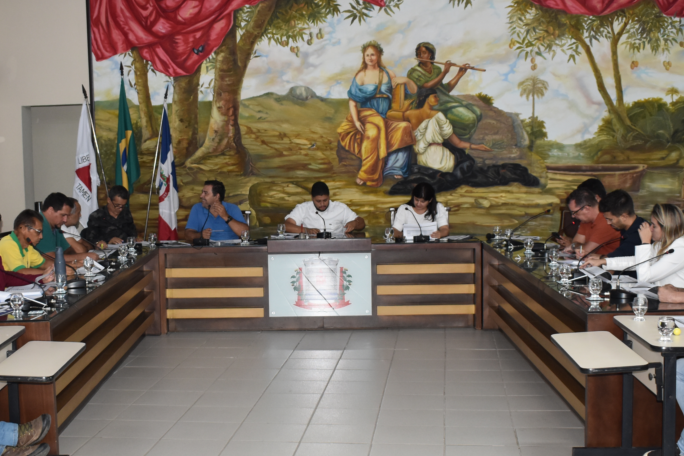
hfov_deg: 34.4
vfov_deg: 23.4
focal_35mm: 58
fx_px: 1100
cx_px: 281
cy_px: 265
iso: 800
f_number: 4.5
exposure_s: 1/80
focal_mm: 21
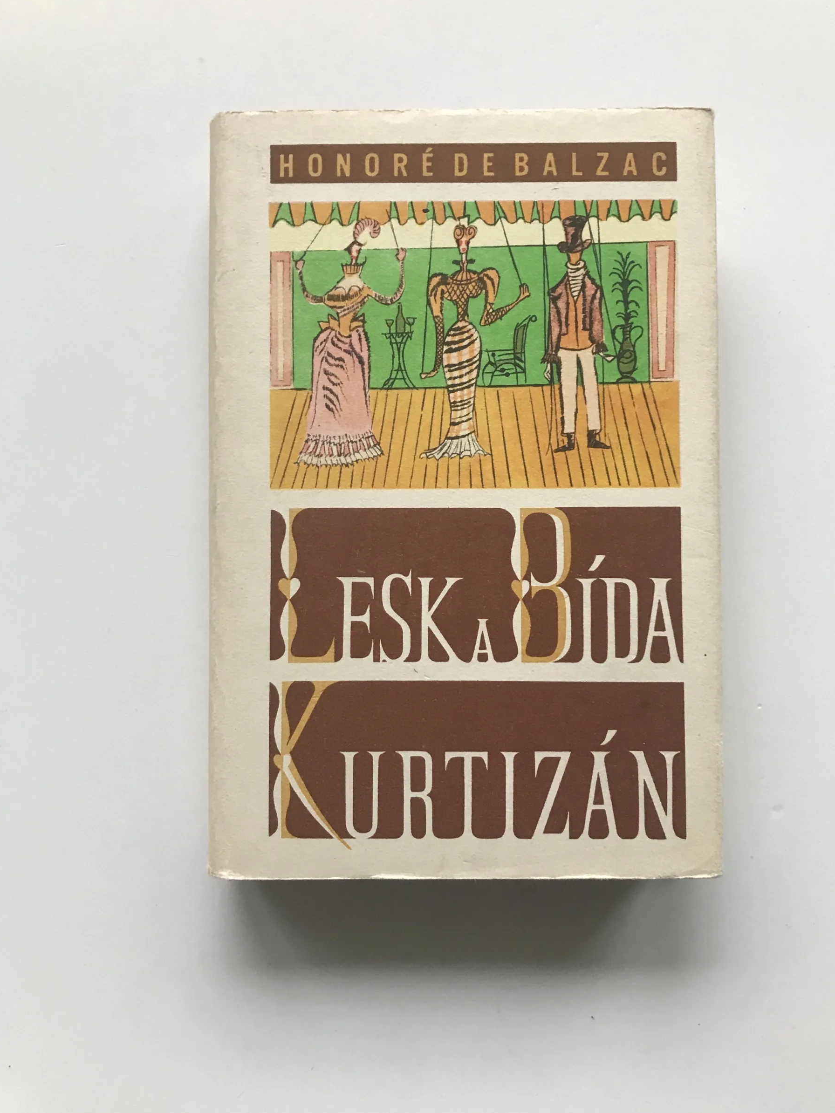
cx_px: 420
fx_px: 965
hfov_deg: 46.8
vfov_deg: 59.9
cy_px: 519
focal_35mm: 30
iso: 40
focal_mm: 3.99
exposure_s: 1/33
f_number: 1.8
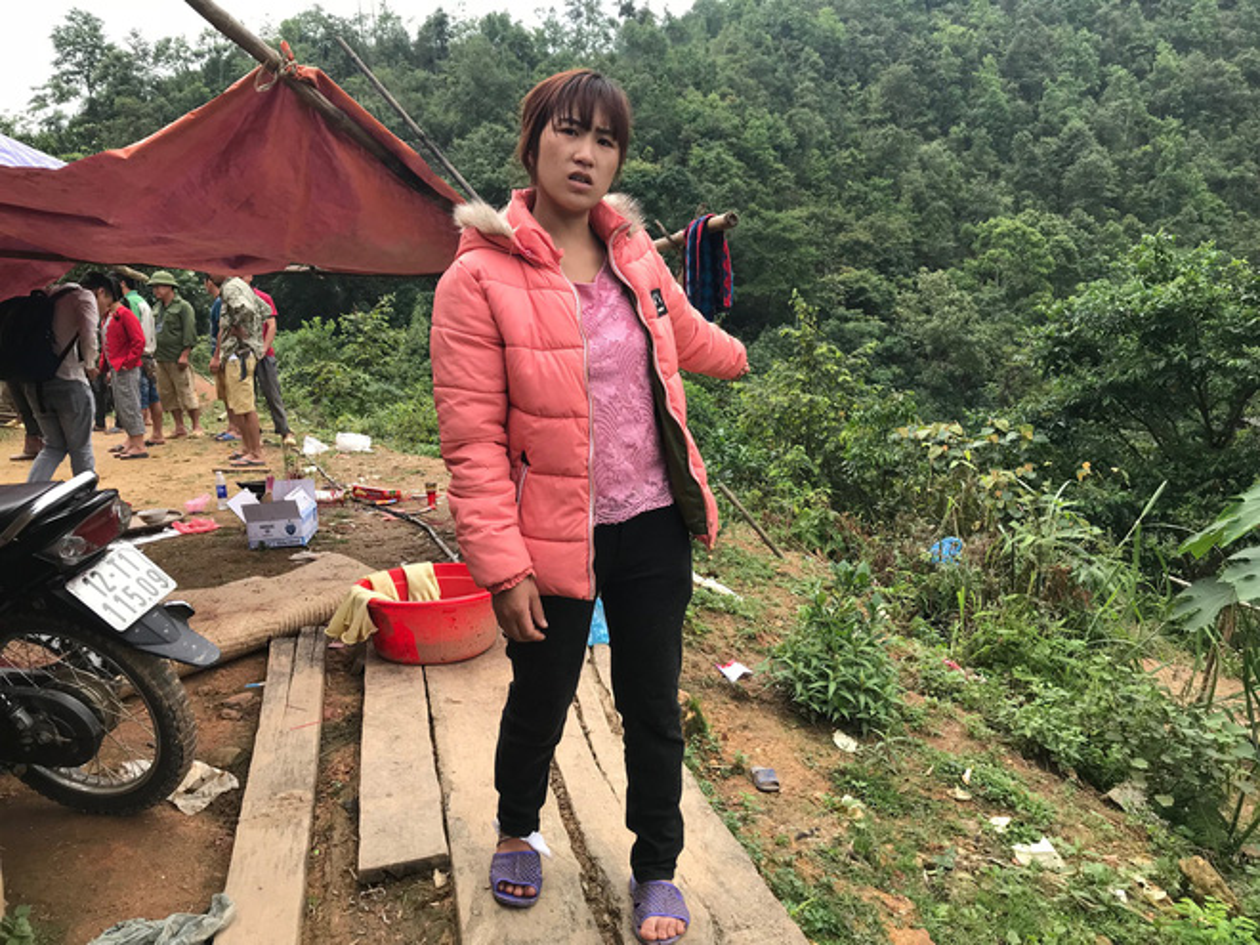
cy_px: 472
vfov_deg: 49.7
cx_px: 630
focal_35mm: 28
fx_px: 1019
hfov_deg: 63.4
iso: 20
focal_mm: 3.99
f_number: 1.8
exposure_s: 1/167
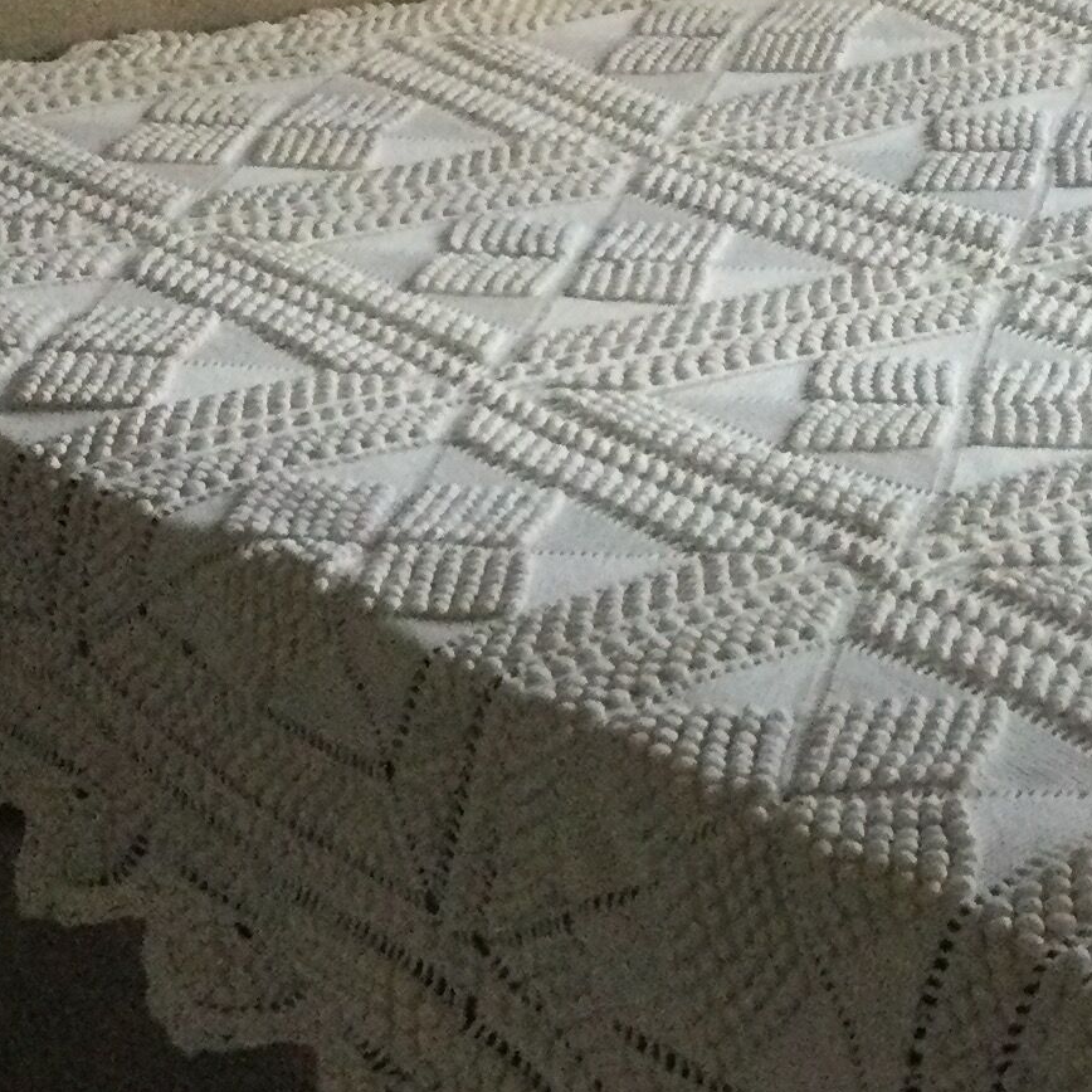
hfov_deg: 16.7
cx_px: 957
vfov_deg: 16.8
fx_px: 3676
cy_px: 302
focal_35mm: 103
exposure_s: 1/25
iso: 200
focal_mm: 3.3
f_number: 2.4
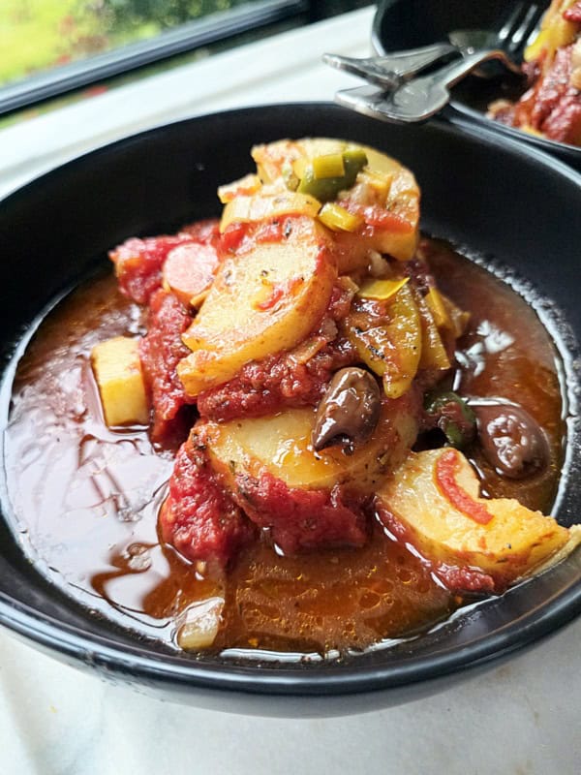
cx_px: 290
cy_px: 388
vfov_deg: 73.9
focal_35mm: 23
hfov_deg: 58.9
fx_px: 515
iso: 1000
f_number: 1.7
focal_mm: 6.3
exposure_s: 1/120
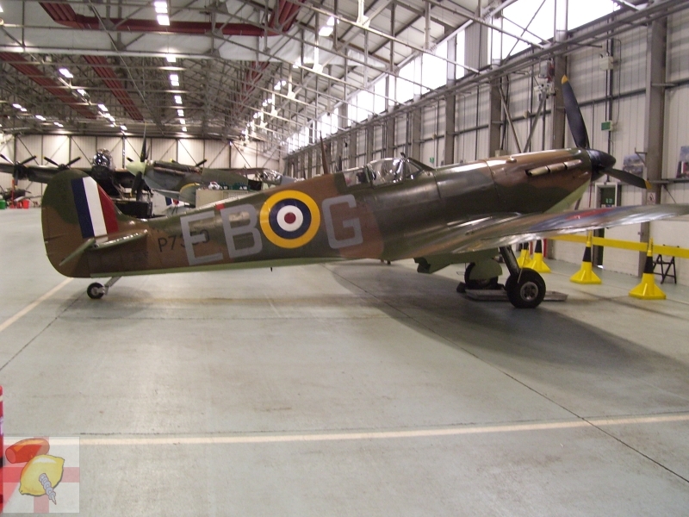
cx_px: 344
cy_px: 258
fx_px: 717
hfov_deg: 51.4
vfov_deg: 39.7
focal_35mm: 36
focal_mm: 6
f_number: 2.7
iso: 160
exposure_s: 1/10
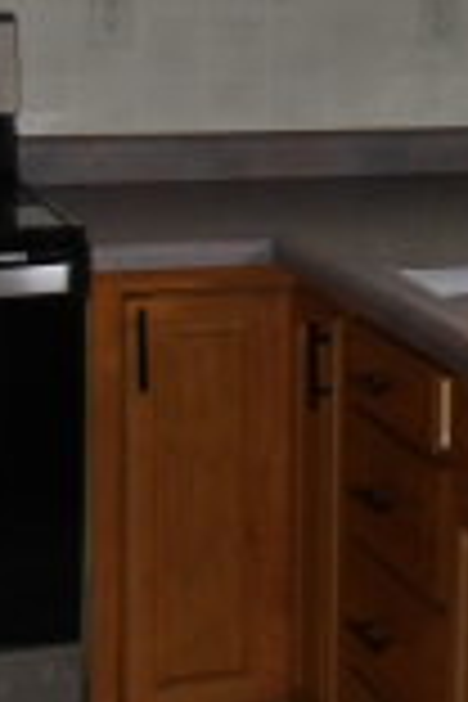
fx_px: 2242
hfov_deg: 11.1
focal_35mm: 115
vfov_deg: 17.6
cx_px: 842
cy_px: 130
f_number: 3
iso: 250
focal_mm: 4.9
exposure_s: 1/60
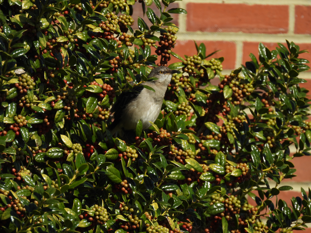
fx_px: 9883
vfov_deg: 1.4
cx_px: 156
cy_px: 116
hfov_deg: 1.8
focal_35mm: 1100
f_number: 5.6
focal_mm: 196
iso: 100
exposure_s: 1/640
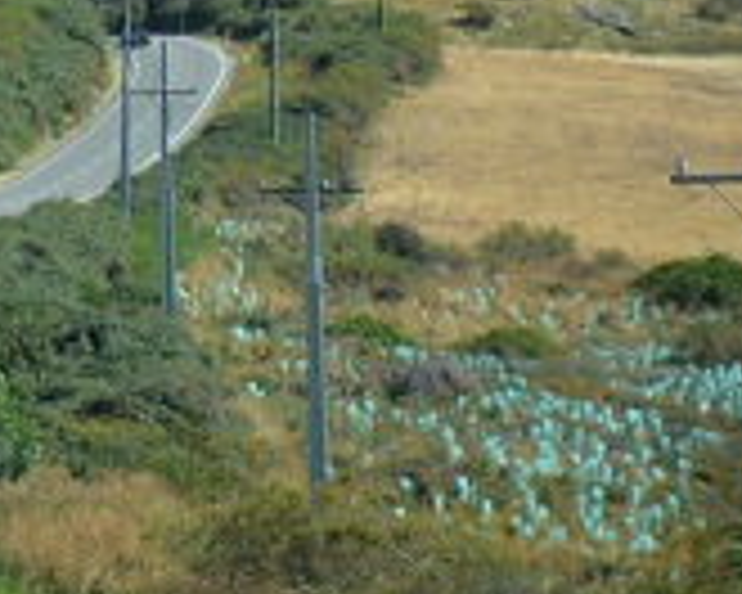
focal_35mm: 404
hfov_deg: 4.8
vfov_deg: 3.8
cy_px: 65
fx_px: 8881
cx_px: -364
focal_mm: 95
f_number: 5.6
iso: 400
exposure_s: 1/1600
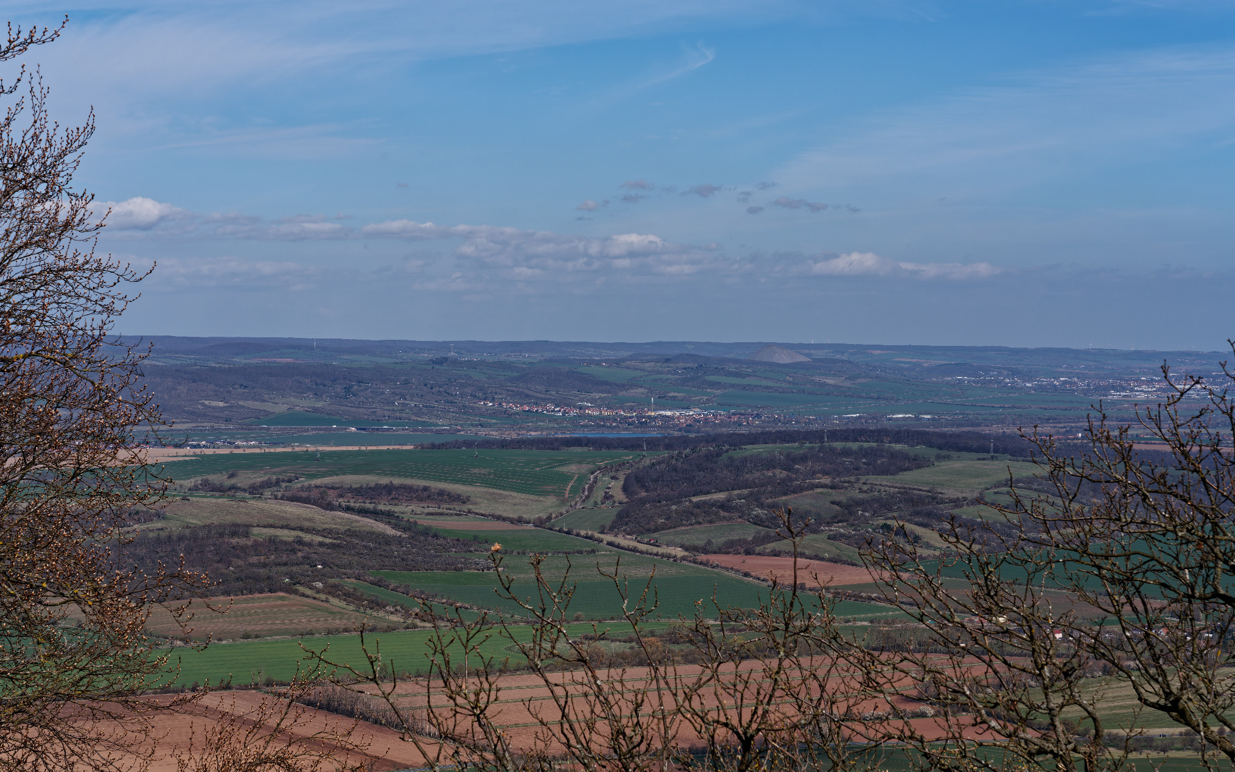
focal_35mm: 72
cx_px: 614
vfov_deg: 18.1
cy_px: 392
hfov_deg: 28.6
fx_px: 2423
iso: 100
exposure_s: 1/250
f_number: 10
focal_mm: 70
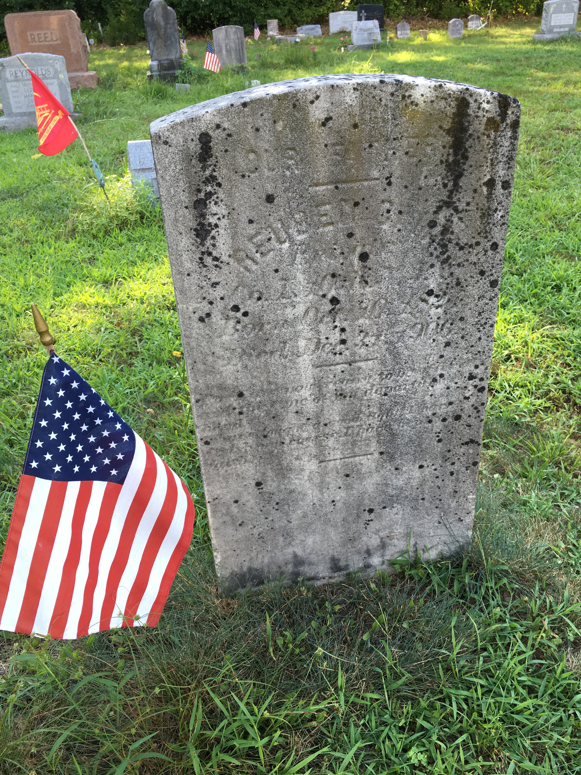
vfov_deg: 61.7
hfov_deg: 48.2
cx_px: 290
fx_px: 649
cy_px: 388
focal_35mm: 29
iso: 25
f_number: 2.2
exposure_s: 1/120
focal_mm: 4.15
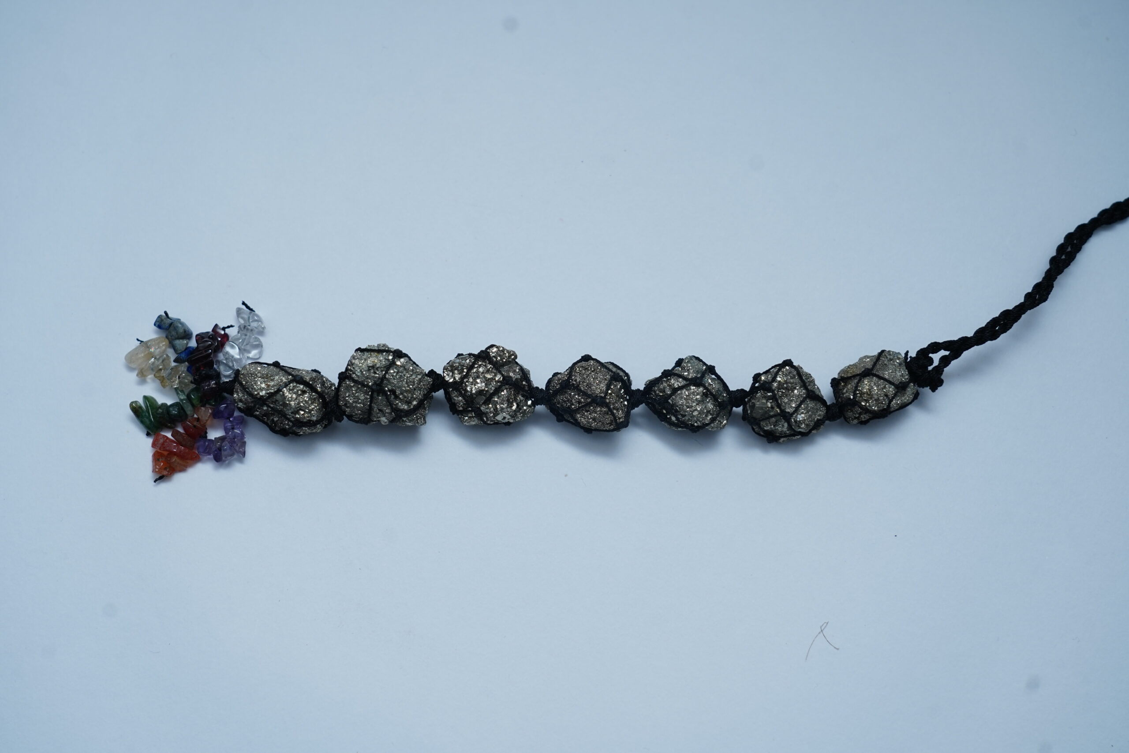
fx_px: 1599
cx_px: 564
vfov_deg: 26.5
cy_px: 376
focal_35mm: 51
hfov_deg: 38.9
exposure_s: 1/125
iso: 400
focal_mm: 51
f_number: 6.3
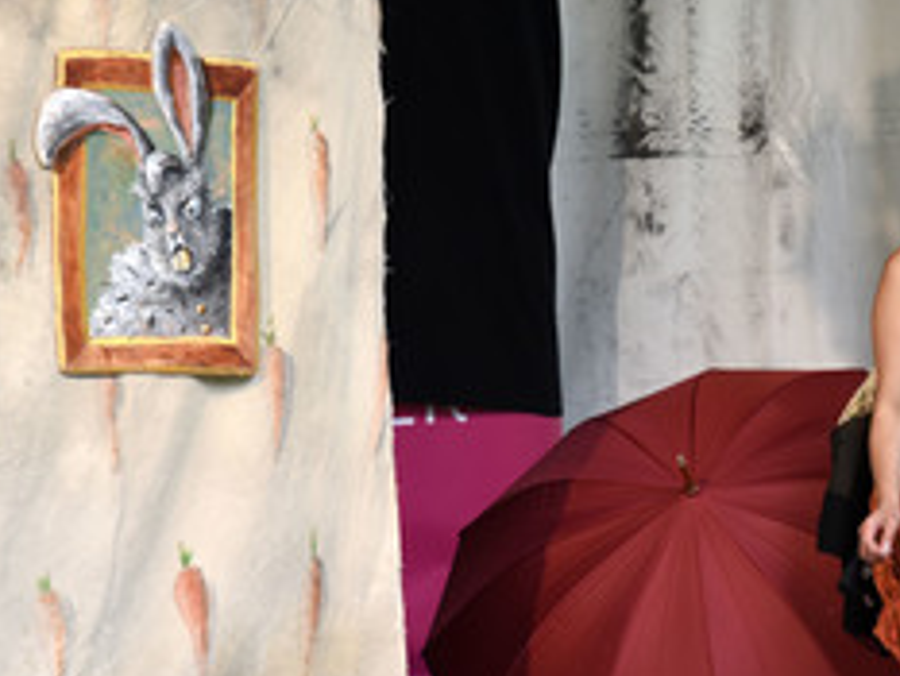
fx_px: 5801
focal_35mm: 223
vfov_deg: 6.7
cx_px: 736
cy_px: 379
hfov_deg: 8.9
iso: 800
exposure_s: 1/100
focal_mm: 120
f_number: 6.3
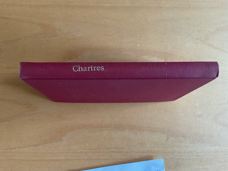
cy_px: 86
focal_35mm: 29
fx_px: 191
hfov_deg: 61.7
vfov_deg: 48.2
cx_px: 114
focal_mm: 3
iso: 160
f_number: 1.8
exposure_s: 1/60
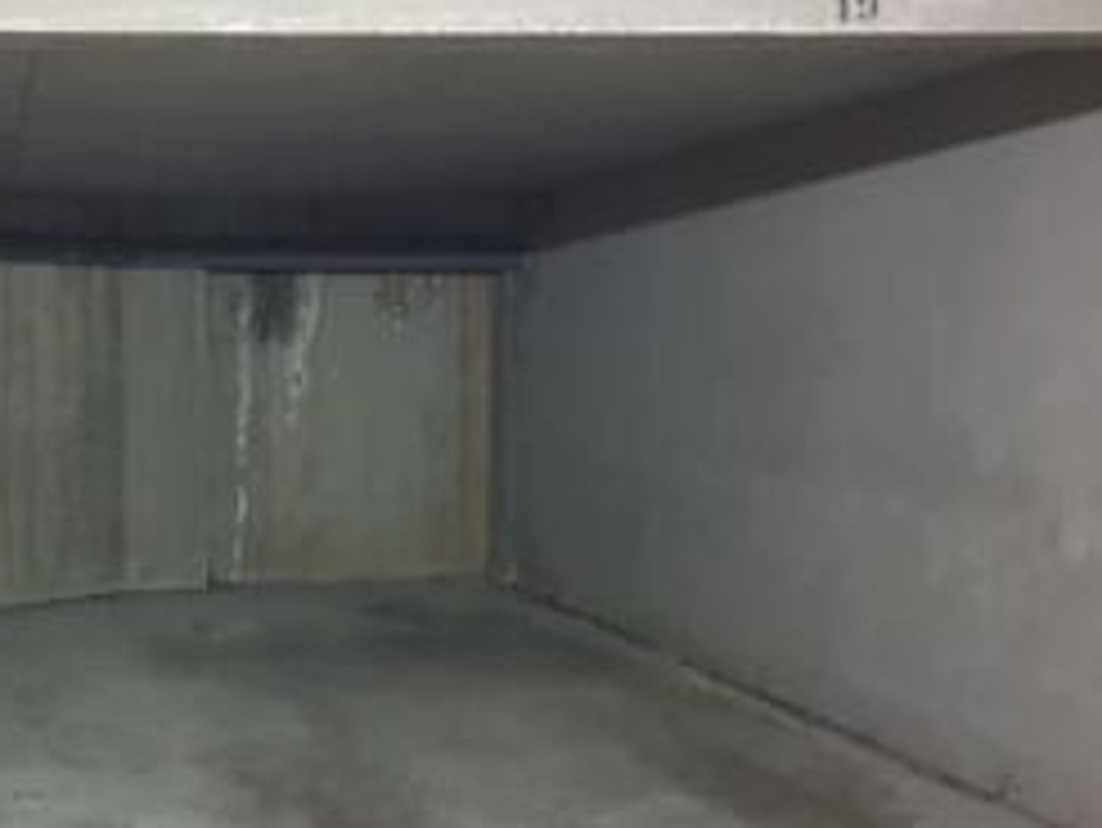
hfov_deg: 35.1
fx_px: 1624
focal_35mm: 51
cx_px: 85
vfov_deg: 28.6
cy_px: 432
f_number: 1.5
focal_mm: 4.3
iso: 500
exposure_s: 1/10
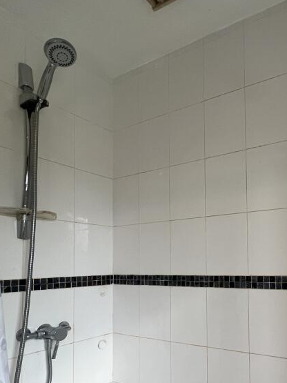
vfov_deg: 69.4
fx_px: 265
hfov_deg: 51.0
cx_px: 252
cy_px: 257
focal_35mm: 24
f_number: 1.8
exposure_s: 1/100
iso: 125
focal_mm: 1.57
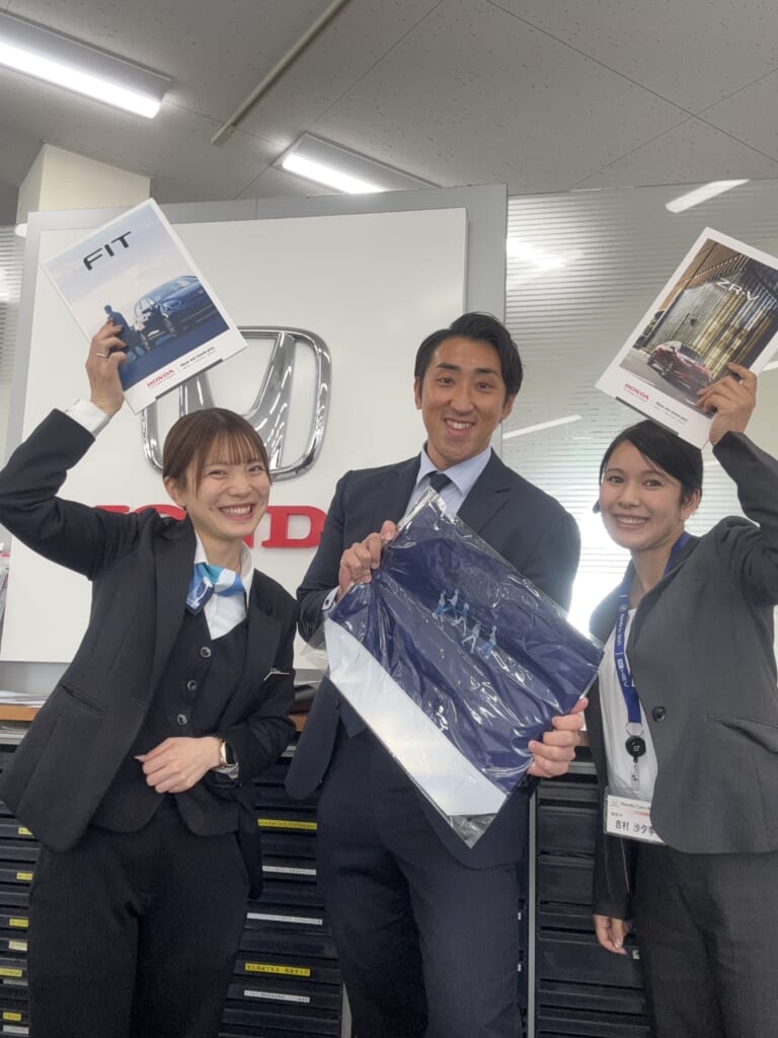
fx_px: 899
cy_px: 519
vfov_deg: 60.0
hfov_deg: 46.8
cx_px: 389
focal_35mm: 30
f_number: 1.9
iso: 40
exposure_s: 1/100
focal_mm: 2.69
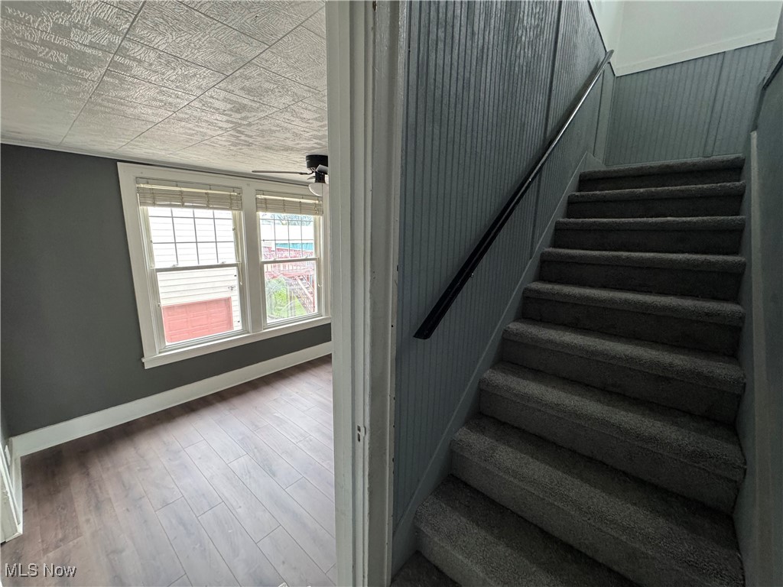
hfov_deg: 102.1
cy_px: 294
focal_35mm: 14
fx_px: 317
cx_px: 392
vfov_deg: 85.7
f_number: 2.2
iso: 320
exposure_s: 1/94
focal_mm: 2.22
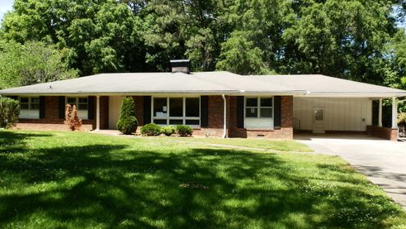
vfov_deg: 37.8
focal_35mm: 31
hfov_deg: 62.6
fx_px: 334
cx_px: 205
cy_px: 114
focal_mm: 5
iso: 64
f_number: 9.3
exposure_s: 1/50
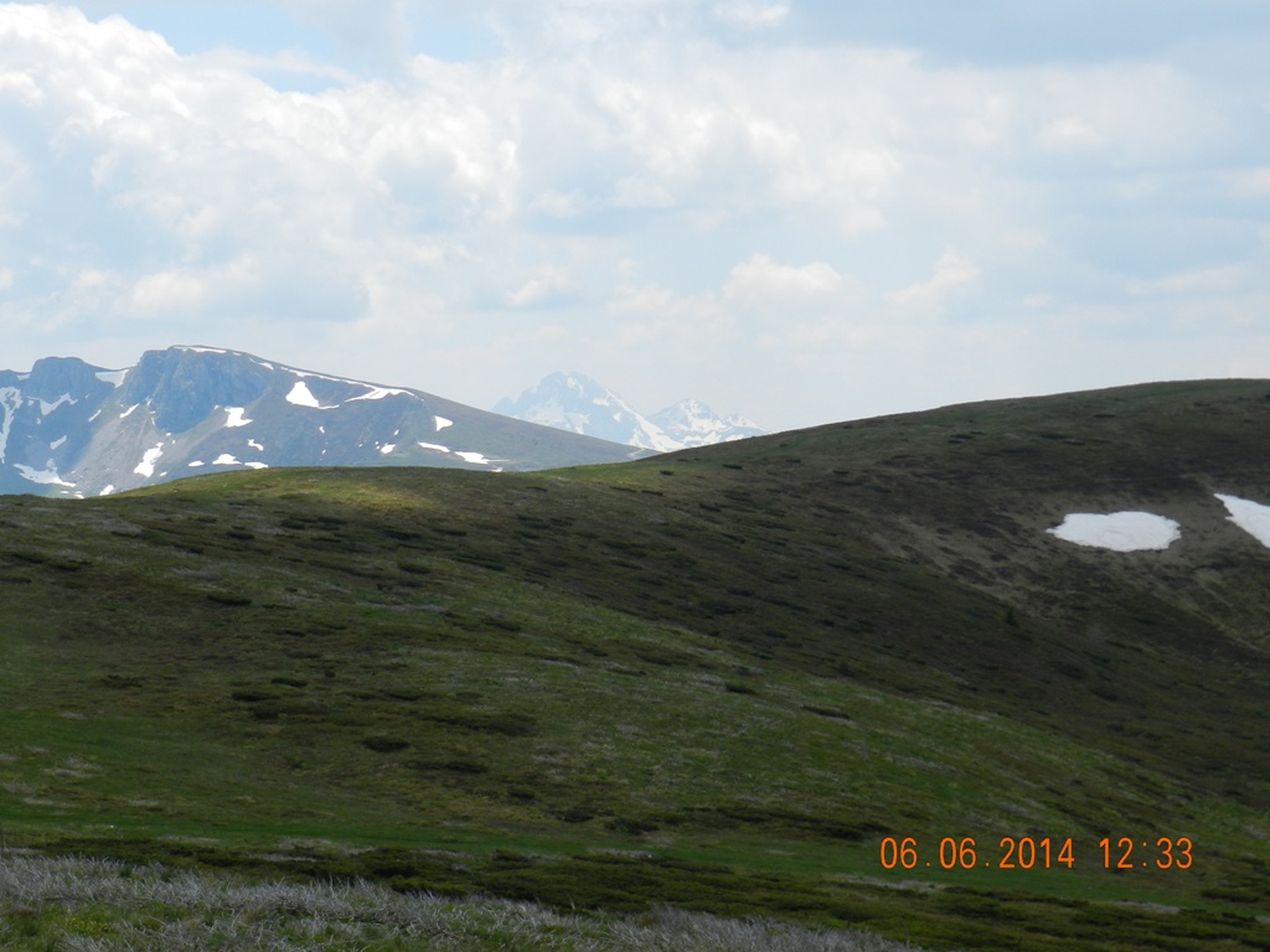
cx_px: 635
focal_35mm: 100
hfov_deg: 19.6
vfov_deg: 14.8
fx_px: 3669
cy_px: 476
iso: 160
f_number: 5
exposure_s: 1/800
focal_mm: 17.7
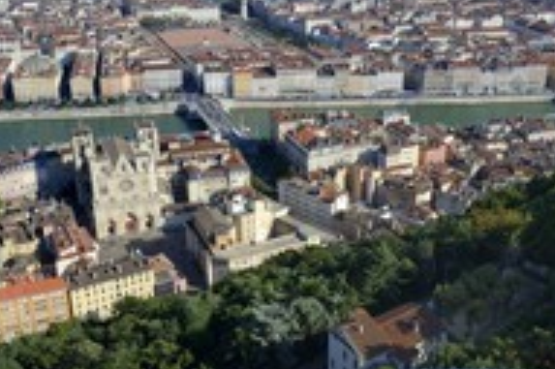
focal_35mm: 44
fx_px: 678
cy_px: 195
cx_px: 317
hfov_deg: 44.4
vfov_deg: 30.5
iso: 100
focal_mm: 20
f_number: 16
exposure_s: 1/60
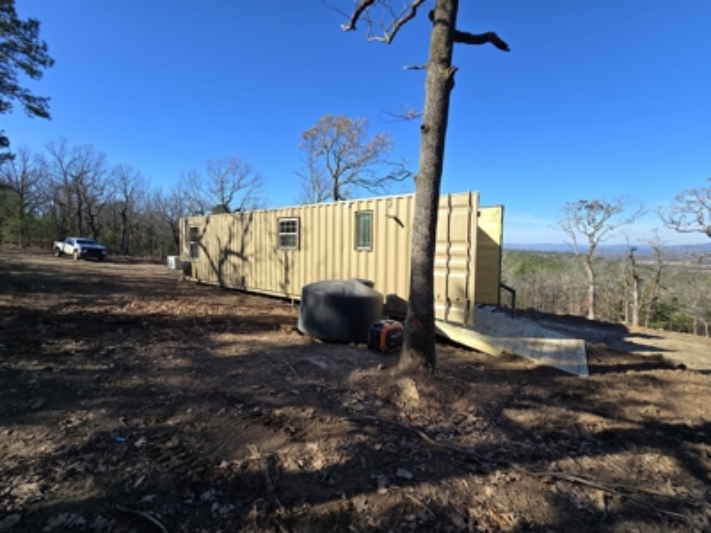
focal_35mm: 13
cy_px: 266
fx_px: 267
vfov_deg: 89.9
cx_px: 356
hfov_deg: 106.2
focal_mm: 2.2
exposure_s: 1/1215
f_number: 2.2
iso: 50
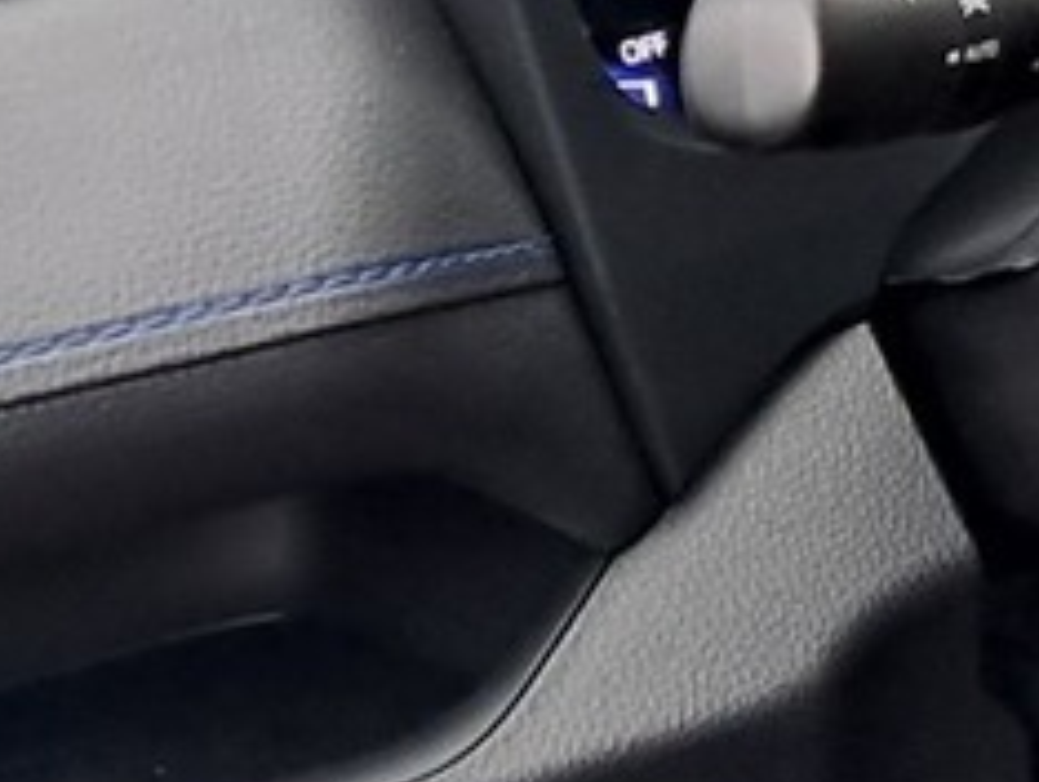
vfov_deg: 9.0
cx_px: 2602
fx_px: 4988
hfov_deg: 10.2
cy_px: 404
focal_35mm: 166
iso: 500
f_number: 1.8
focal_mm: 4
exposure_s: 1/50
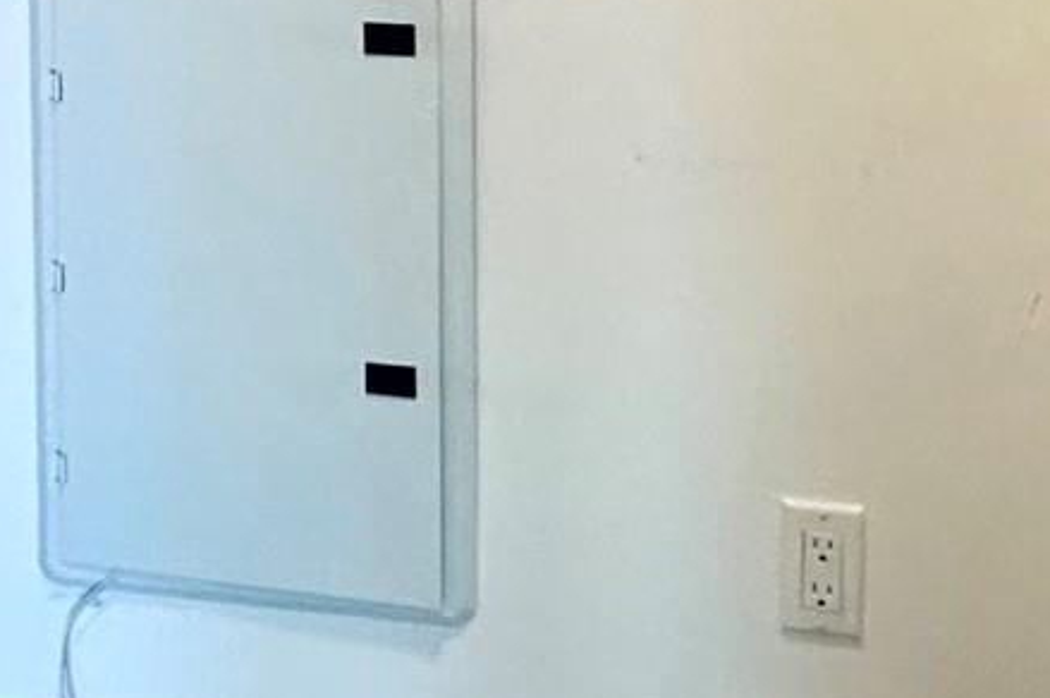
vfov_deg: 17.0
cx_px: 526
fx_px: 1982
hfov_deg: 29.7
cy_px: -492
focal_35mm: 68
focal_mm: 2.22
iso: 200
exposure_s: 1/120
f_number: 2.2
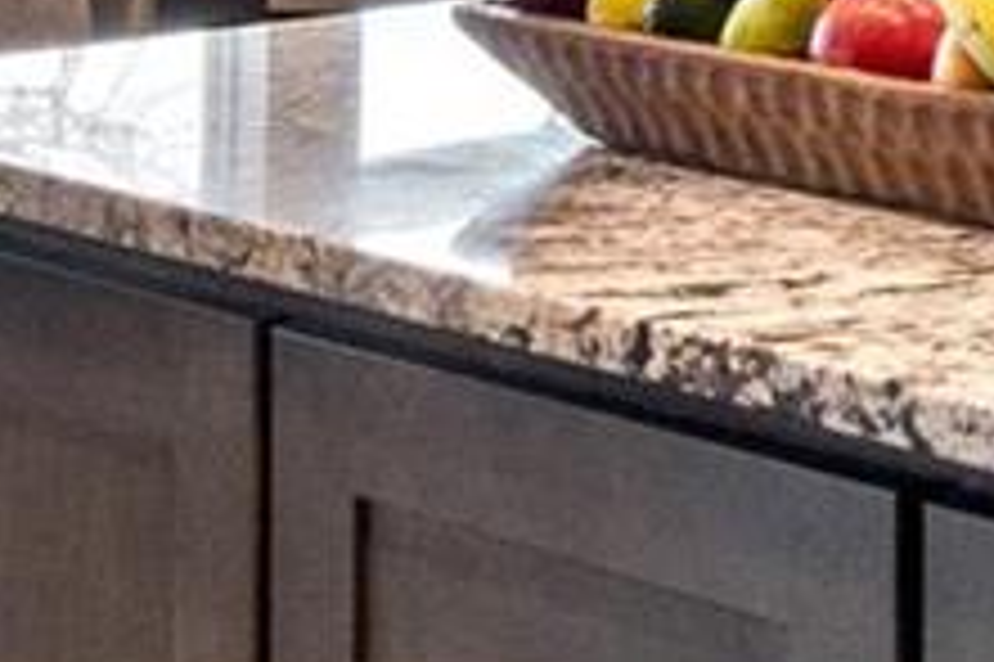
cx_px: 1435
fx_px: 4001
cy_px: -621
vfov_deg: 8.9
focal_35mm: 145
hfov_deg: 13.4
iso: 400
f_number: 8
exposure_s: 1/6
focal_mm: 10
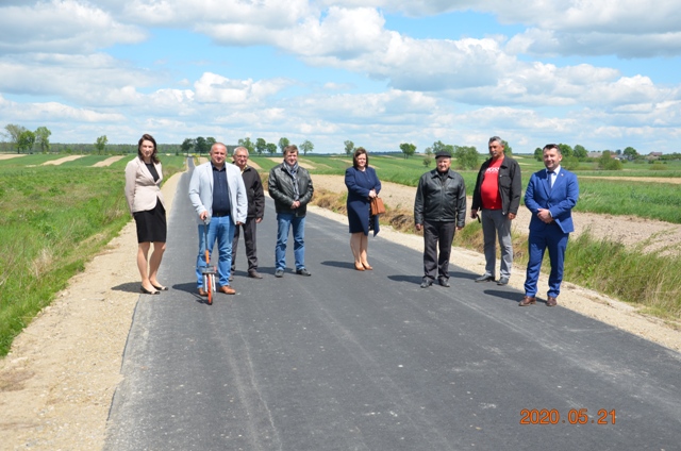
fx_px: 850
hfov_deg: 43.7
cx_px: 340
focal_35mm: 45
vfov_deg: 29.7
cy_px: 226
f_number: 8
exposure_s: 1/250
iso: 100
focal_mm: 30
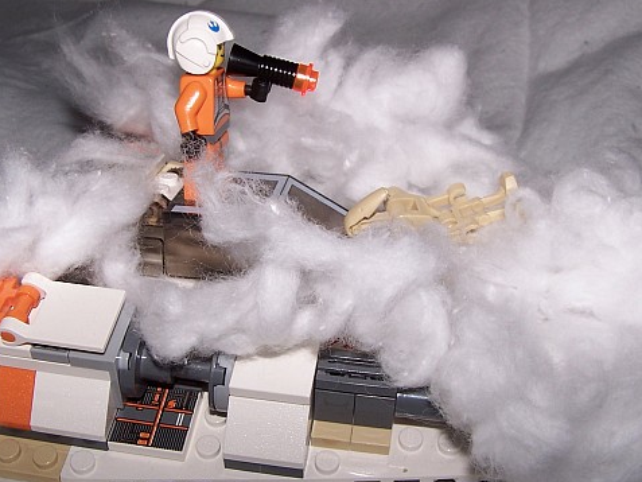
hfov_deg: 37.5
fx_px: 946
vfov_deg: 28.6
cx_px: 311
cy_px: 248
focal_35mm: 51
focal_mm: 6.3
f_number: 6.3
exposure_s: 1/60
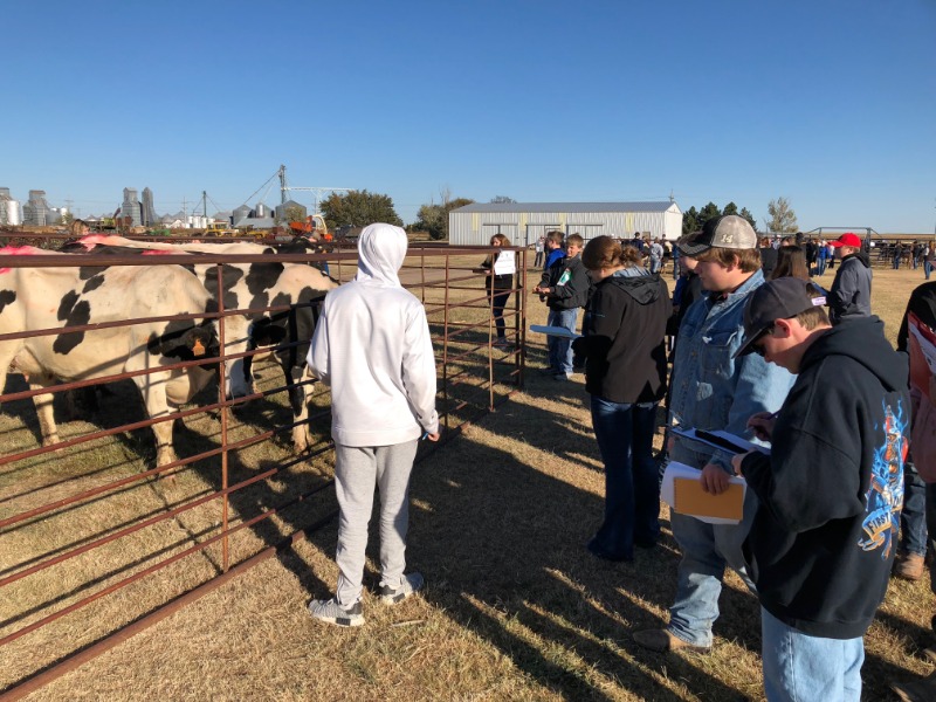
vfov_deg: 49.7
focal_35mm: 28
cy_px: 351
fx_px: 757
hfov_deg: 63.4
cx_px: 468
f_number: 1.8
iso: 20
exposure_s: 1/2288
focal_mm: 3.99
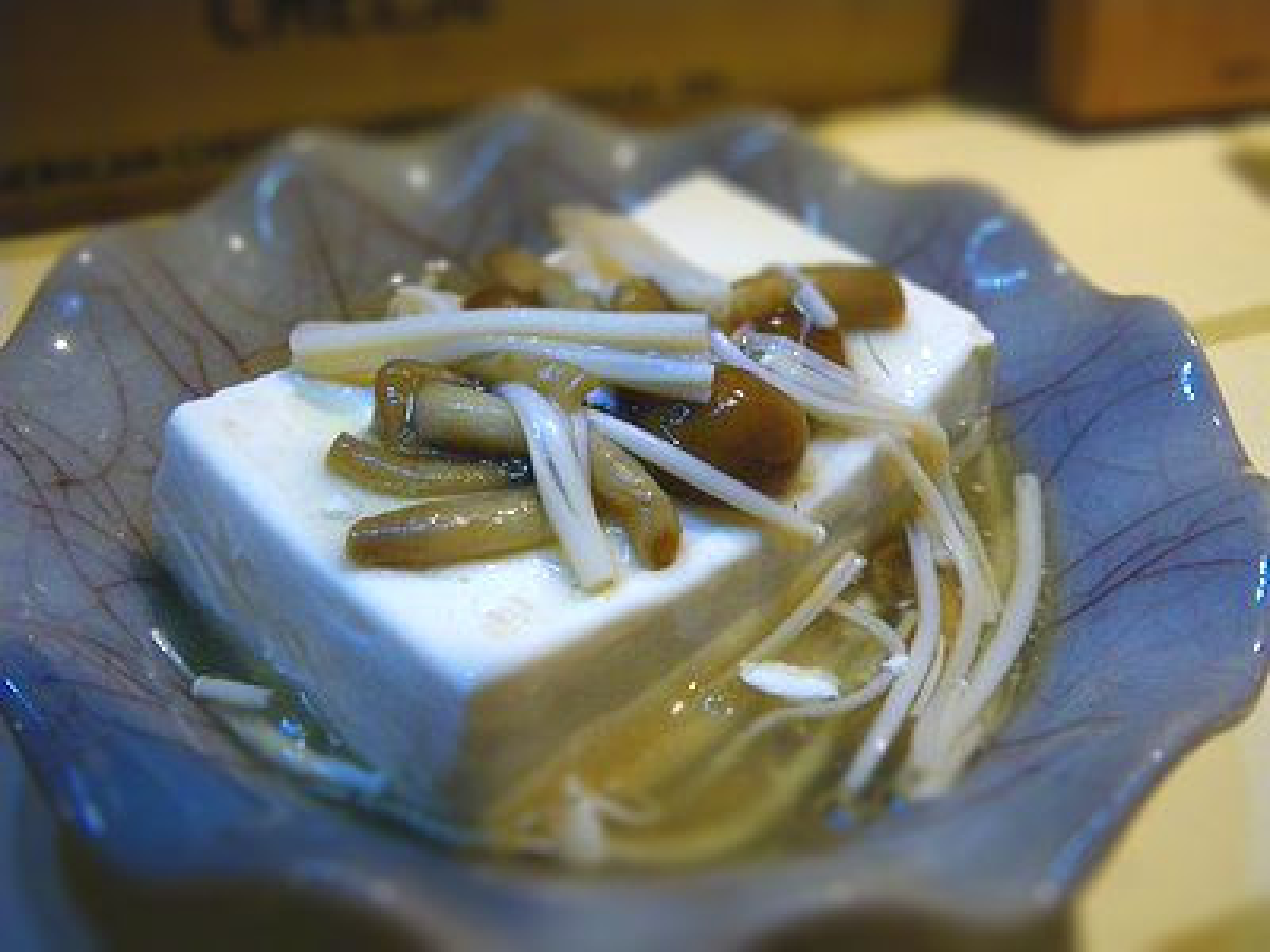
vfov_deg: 41.8
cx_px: 635
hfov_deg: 54.0
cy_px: 476
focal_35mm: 34
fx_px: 1247
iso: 640
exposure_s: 1/50
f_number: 3.8
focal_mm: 6.1
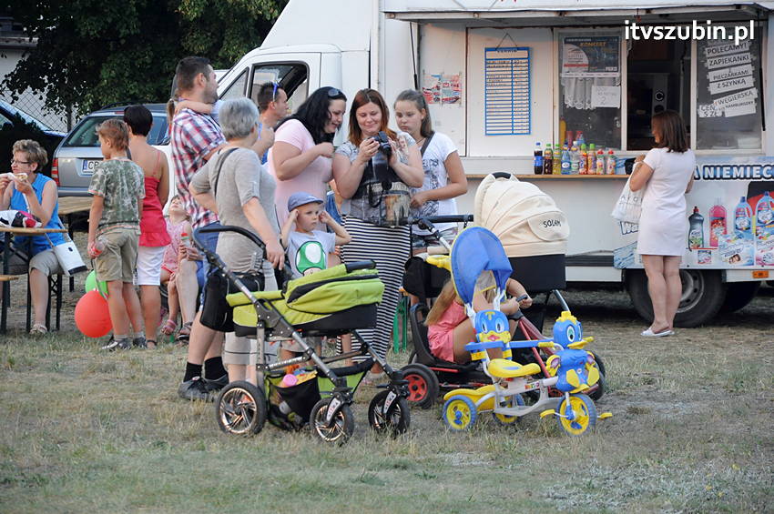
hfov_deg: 13.1
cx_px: 387
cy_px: 257
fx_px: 3383
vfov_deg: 8.7
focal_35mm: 158
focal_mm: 105
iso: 1000
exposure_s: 1/160
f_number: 5.6
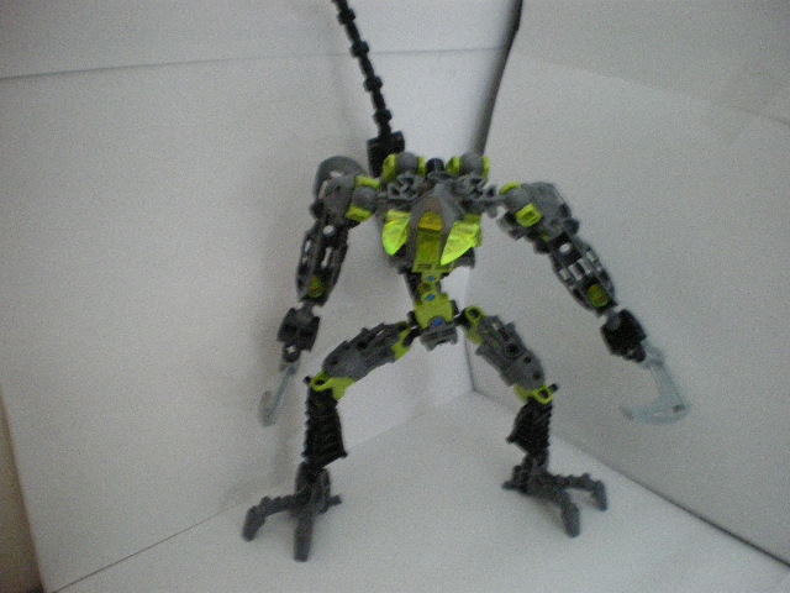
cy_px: 296
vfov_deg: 39.7
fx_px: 822
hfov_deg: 51.4
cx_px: 395
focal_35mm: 36
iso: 800
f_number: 3.1
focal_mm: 6.3
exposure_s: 1/10
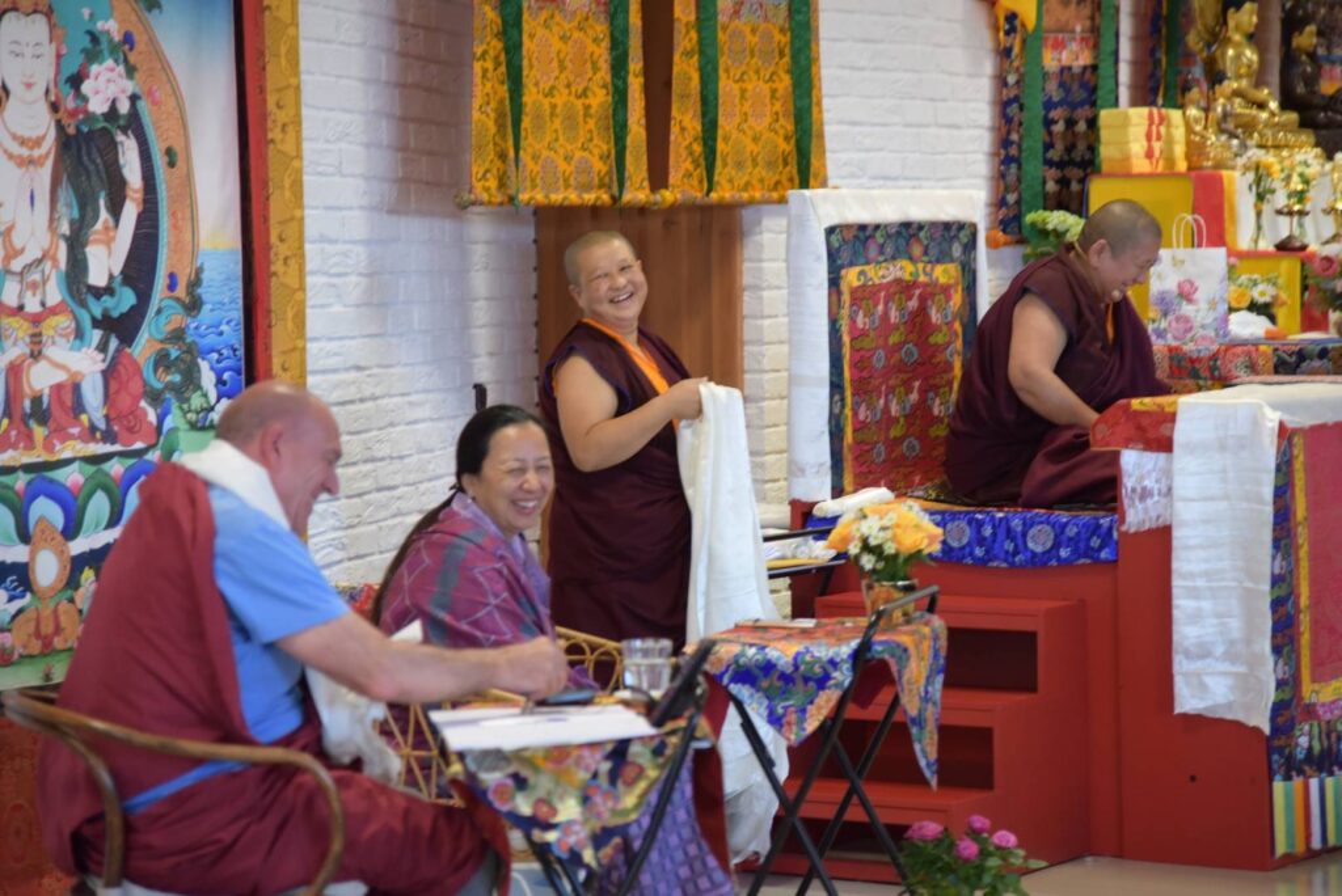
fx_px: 4476
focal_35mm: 120
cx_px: 671
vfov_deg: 11.4
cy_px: 448
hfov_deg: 17.1
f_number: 4.5
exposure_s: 1/125
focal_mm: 120
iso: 2500
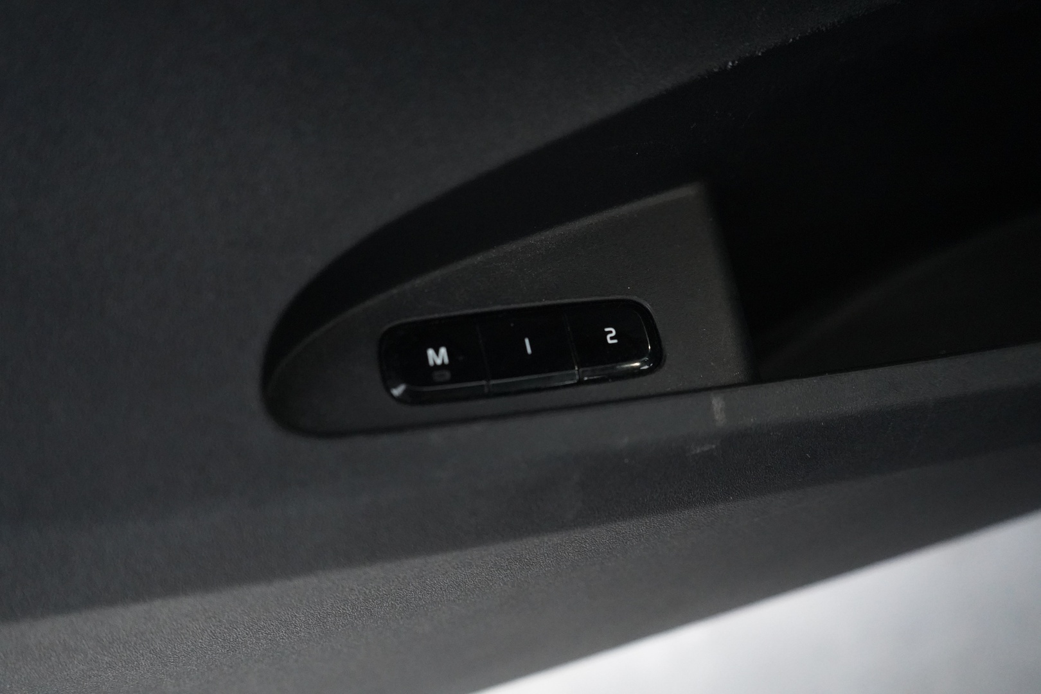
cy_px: 347
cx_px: 520
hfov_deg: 63.7
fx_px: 839
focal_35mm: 29
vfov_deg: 45.0
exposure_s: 1/80
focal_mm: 29
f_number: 3.5
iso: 12800
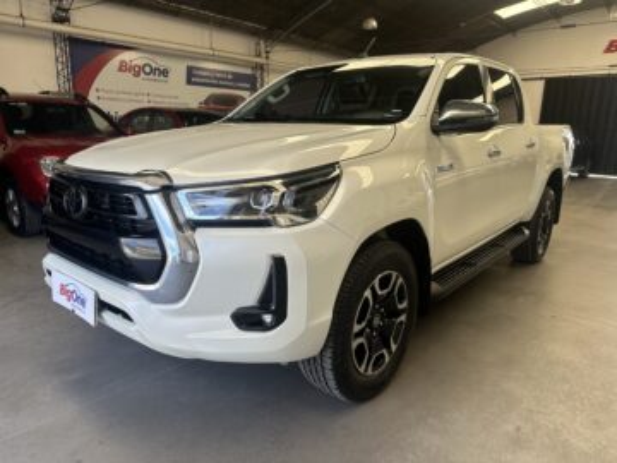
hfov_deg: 71.6
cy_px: 232
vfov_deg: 56.8
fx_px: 428
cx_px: 308
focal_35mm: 24
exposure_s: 1/294
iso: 80
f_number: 1.78
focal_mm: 6.86
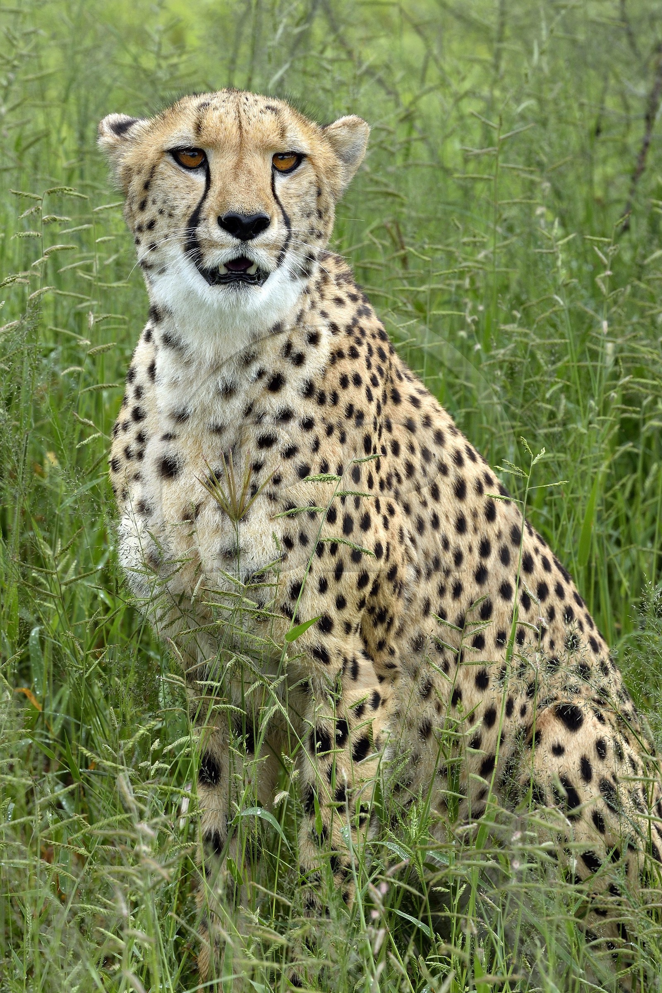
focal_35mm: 200
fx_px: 5516
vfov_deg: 10.3
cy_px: 496
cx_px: 331
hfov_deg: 6.9
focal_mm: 200
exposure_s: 1/320
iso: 400
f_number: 10
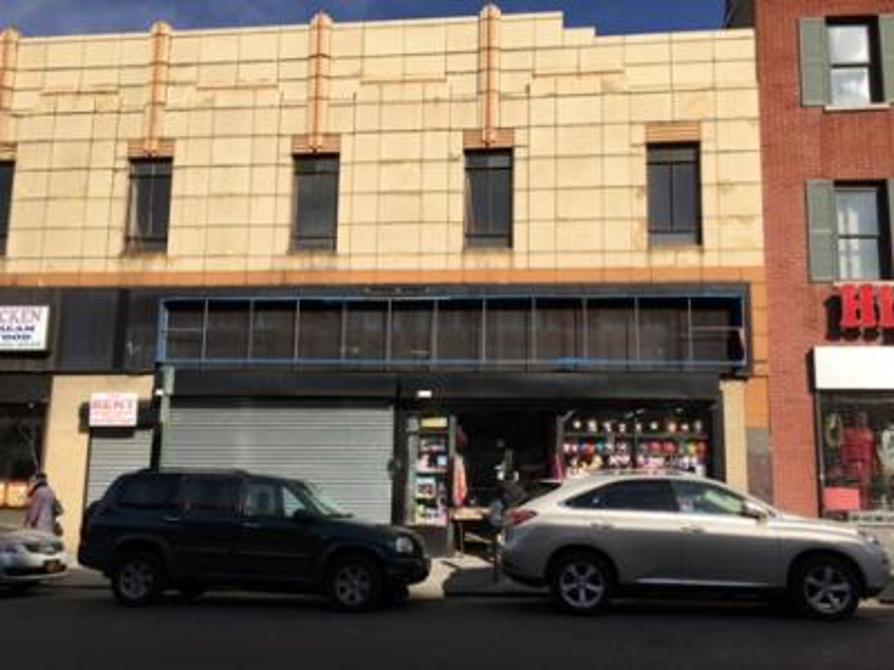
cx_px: 447
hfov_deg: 61.7
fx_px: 749
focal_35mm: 29
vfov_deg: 48.2
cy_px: 335
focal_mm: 4.15
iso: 32
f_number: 2.2
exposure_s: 1/2326
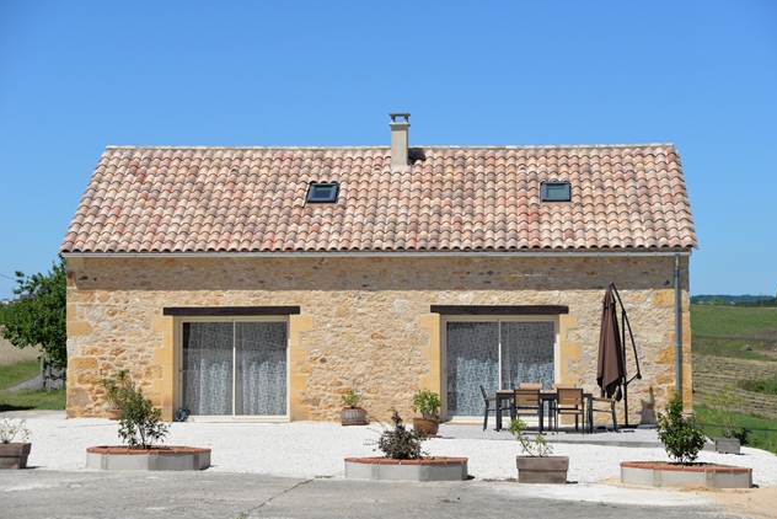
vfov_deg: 16.9
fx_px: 1749
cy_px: 259
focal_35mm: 81
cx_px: 391
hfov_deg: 25.0
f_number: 7.1
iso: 200
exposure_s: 1/800
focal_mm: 80
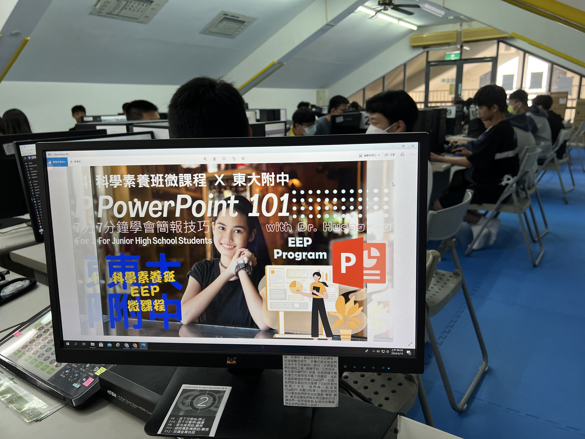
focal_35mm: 26
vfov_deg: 53.1
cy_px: 220
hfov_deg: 67.3
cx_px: 292
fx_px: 439
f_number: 1.5
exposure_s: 1/120
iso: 125
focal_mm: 5.7
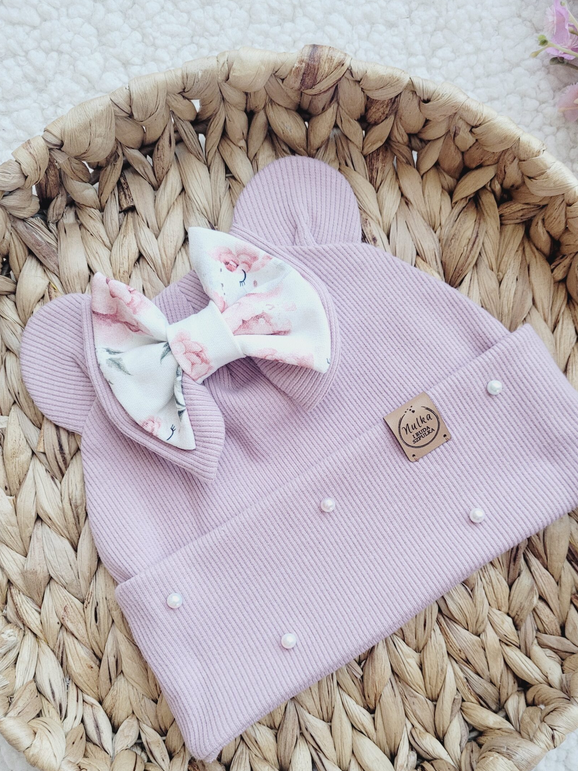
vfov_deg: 58.1
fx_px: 690
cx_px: 323
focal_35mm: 31
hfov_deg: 45.4
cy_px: 439
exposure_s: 1/100
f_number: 1.8
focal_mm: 5.4
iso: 250
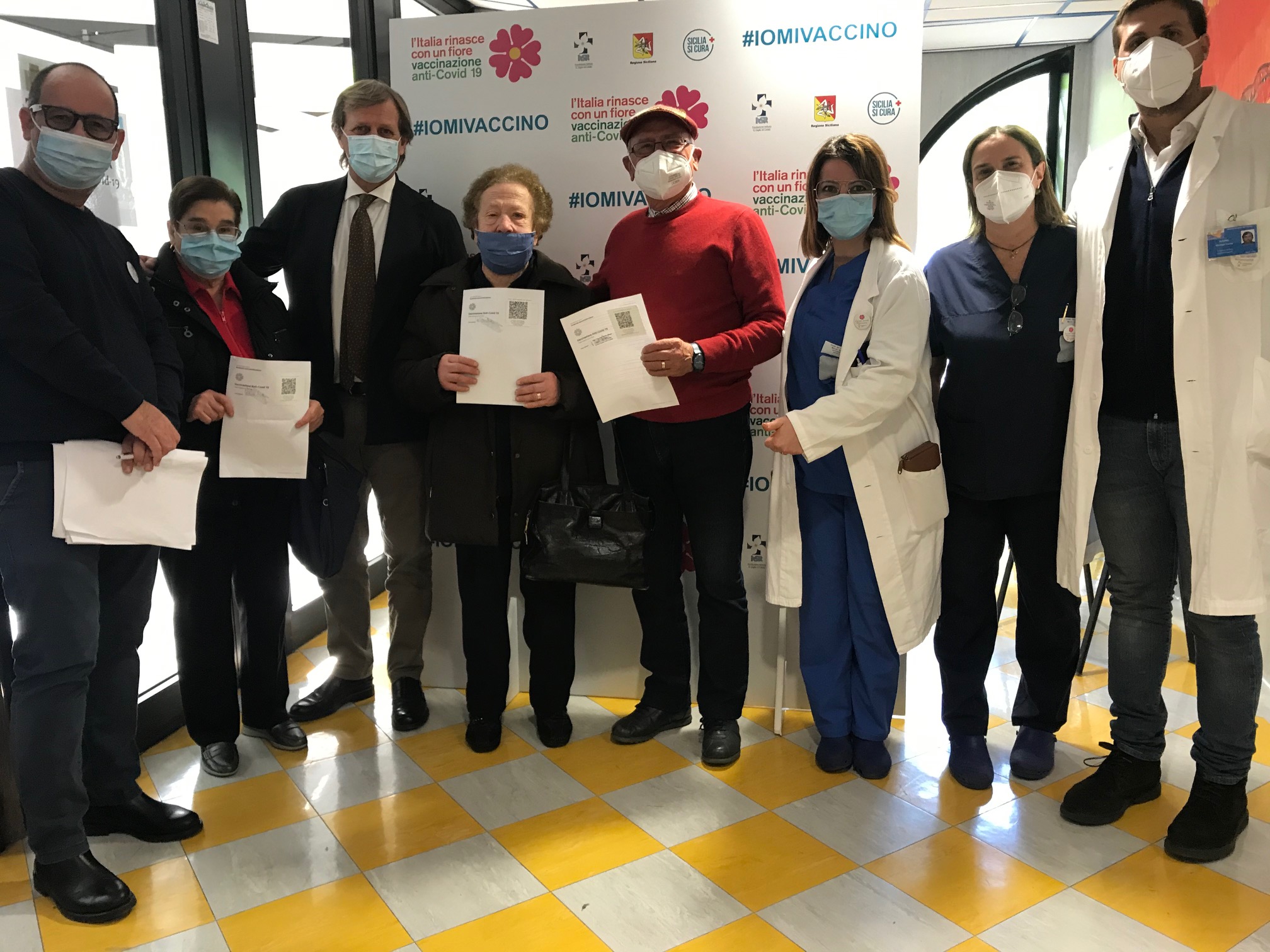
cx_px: 635
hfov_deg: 63.4
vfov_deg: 49.7
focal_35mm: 28
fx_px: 1027
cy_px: 476
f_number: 1.8
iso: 40
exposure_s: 1/16
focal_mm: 3.99
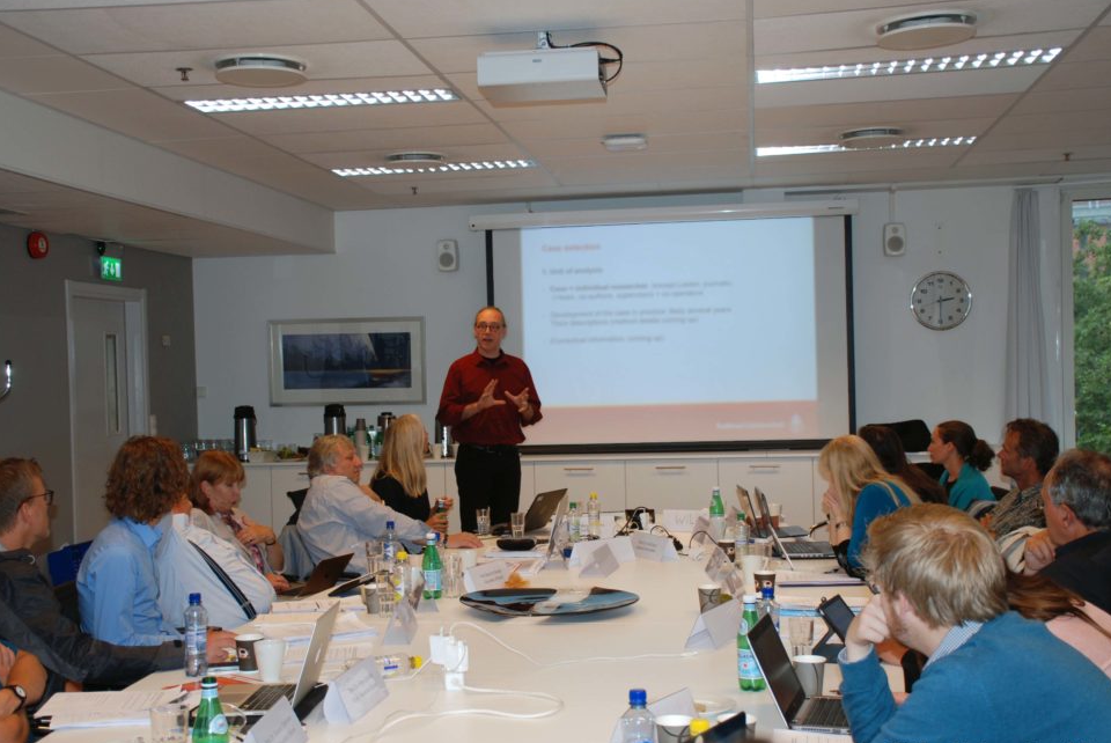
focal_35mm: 48
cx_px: 551
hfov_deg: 41.1
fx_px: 1483
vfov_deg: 28.1
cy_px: 385
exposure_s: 1/60
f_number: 4
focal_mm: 30
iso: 200
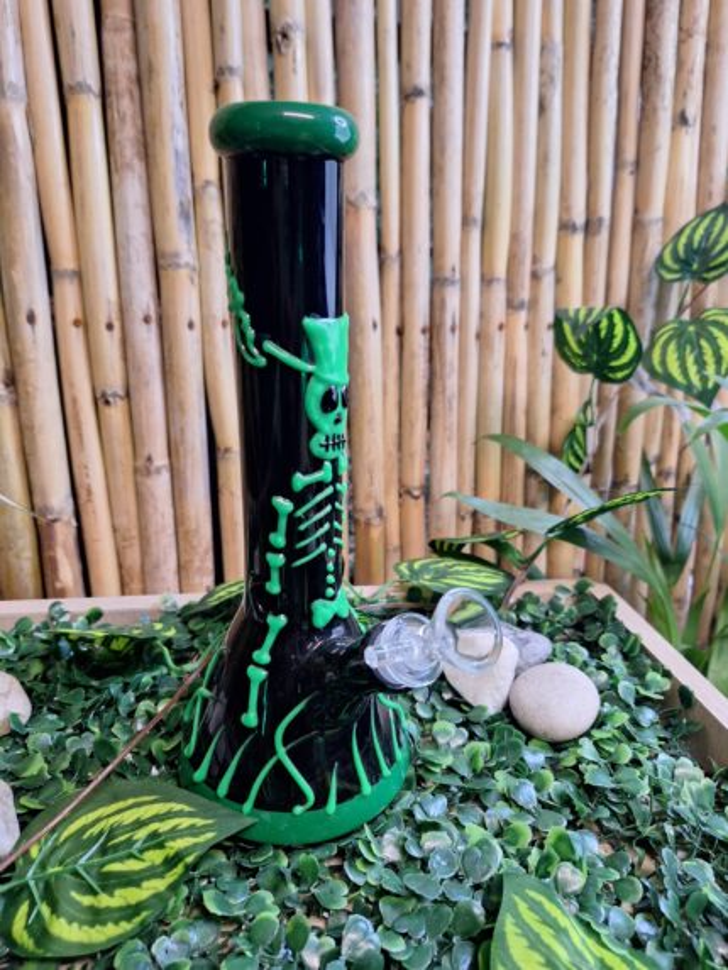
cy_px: 485
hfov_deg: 58.9
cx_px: 364
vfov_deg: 73.9
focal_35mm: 23
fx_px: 645
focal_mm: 5.54
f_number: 1.8
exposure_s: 1/50
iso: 250
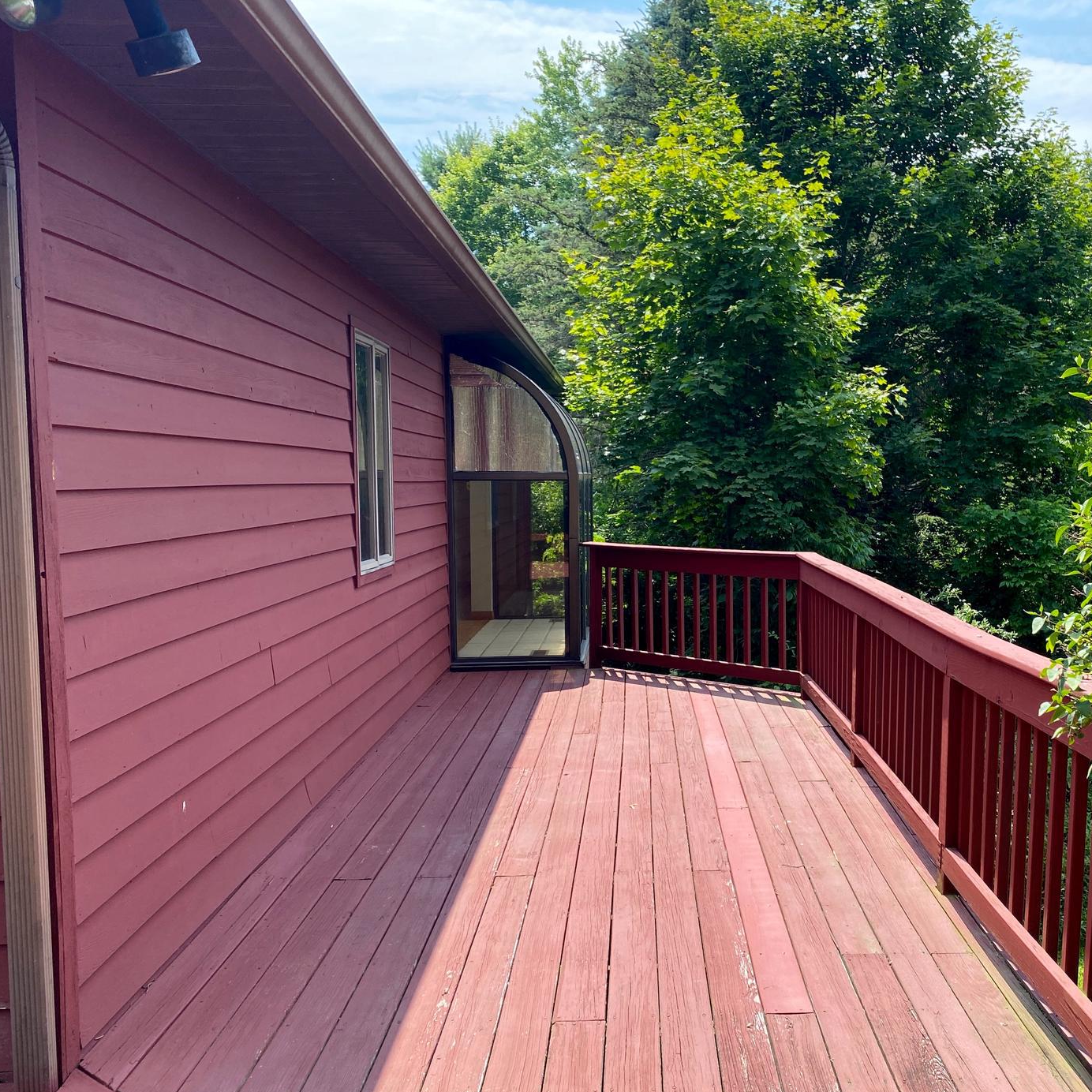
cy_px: 567
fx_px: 1213
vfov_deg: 48.4
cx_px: 765
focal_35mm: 34
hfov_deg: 47.3
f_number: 1.8
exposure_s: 1/942
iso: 32
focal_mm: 4.25
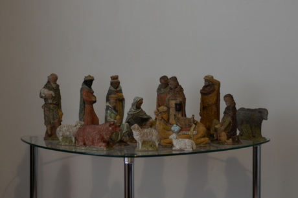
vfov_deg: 27.0
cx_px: 149
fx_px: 414
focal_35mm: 50
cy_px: 99
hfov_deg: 39.6
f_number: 1.8
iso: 500
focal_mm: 50
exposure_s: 1/50
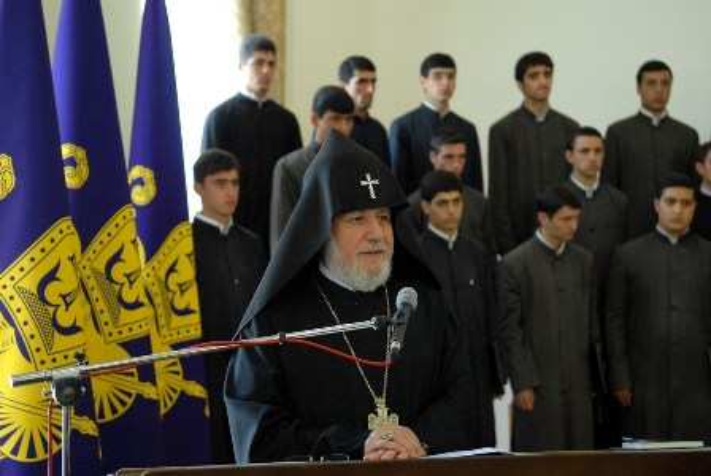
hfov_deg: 24.6
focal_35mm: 82
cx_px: 356
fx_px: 1631
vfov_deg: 16.6
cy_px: 238
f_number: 3.2
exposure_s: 1/60
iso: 500
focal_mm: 55
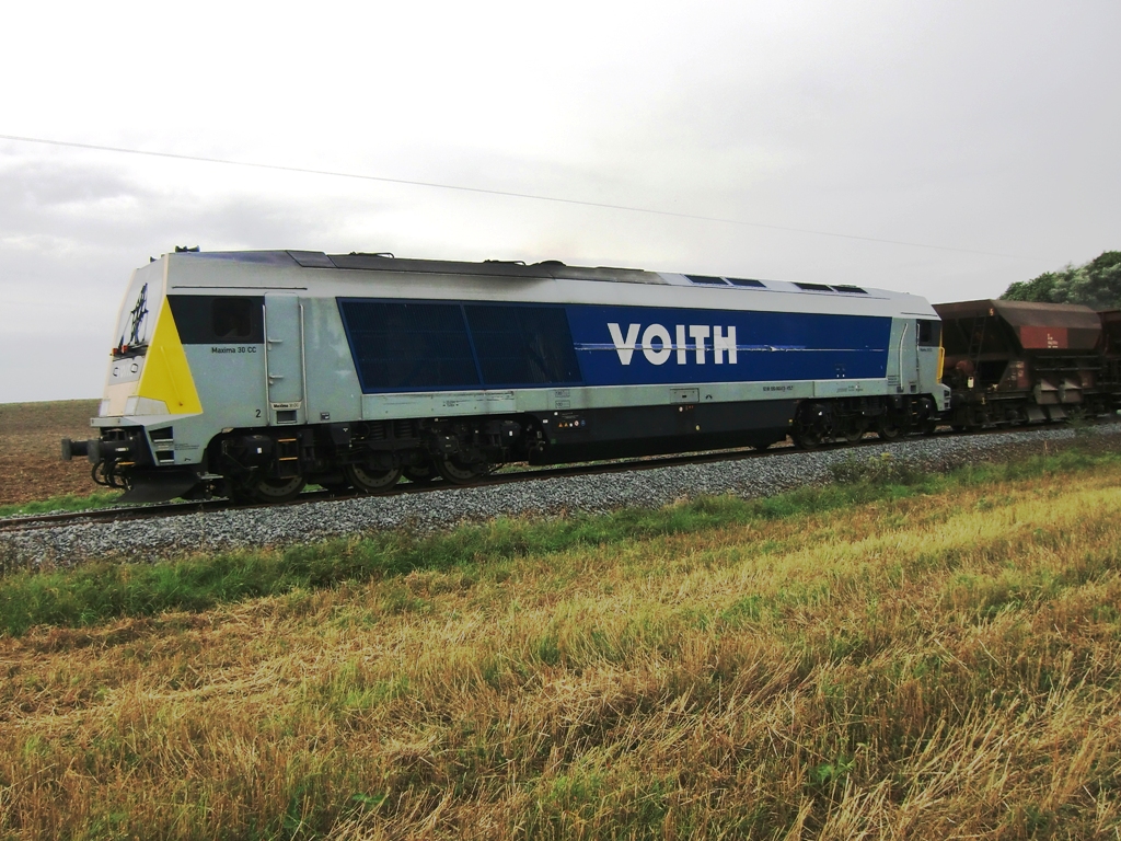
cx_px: 560
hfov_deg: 71.6
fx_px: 777
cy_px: 420
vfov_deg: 56.8
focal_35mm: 24
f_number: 3.2
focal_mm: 4.3
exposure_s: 1/800
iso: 64
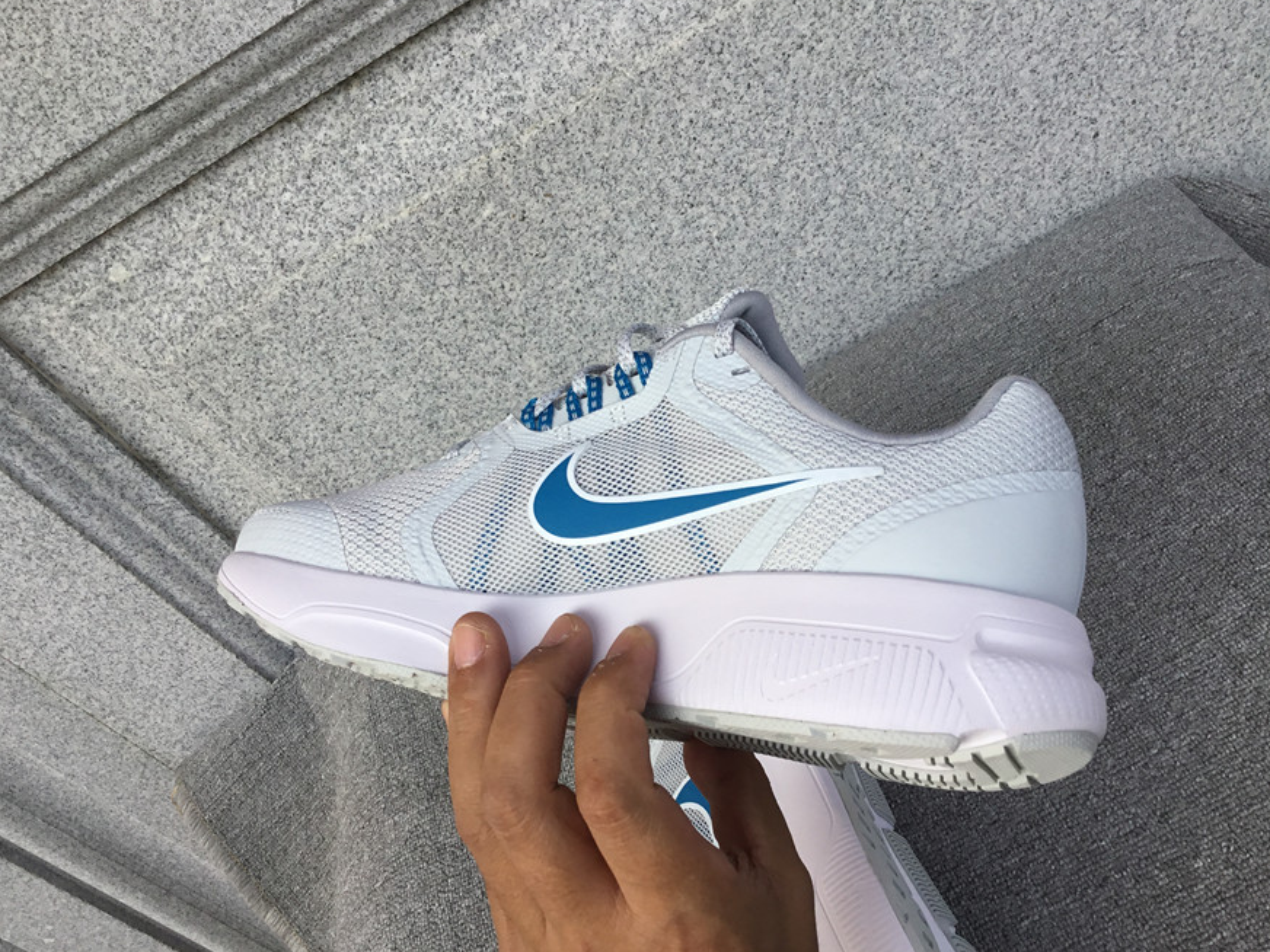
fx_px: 1174
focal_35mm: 32
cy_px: 469
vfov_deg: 44.2
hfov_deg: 56.8
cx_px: 619
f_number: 2.4
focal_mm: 3.3
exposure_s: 1/304
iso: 25
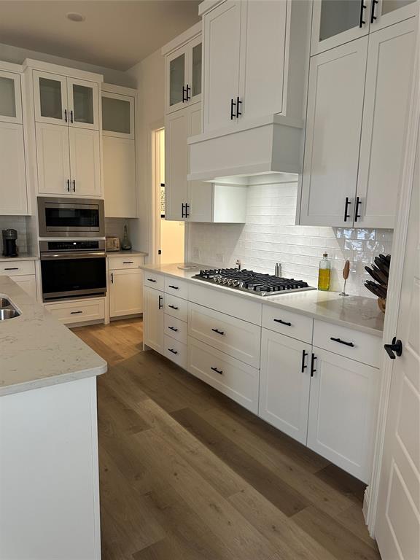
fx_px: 388
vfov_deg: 71.6
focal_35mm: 24
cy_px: 280
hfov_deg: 56.8
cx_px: 210
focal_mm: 6.86
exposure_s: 1/60
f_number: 1.78
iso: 200
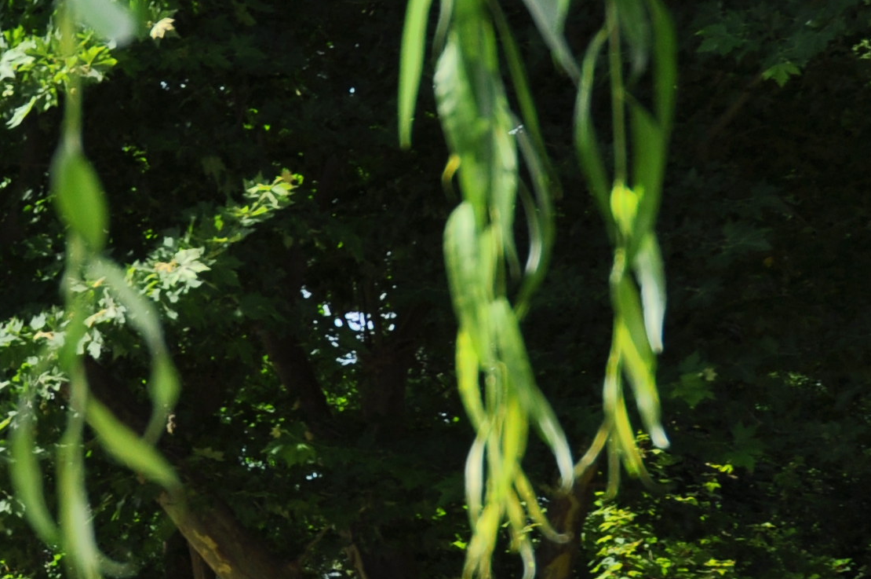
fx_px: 4760
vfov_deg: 6.9
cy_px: 705
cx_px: -156
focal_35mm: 197
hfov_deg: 10.3
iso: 200
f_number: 5.6
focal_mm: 34
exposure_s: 1/200
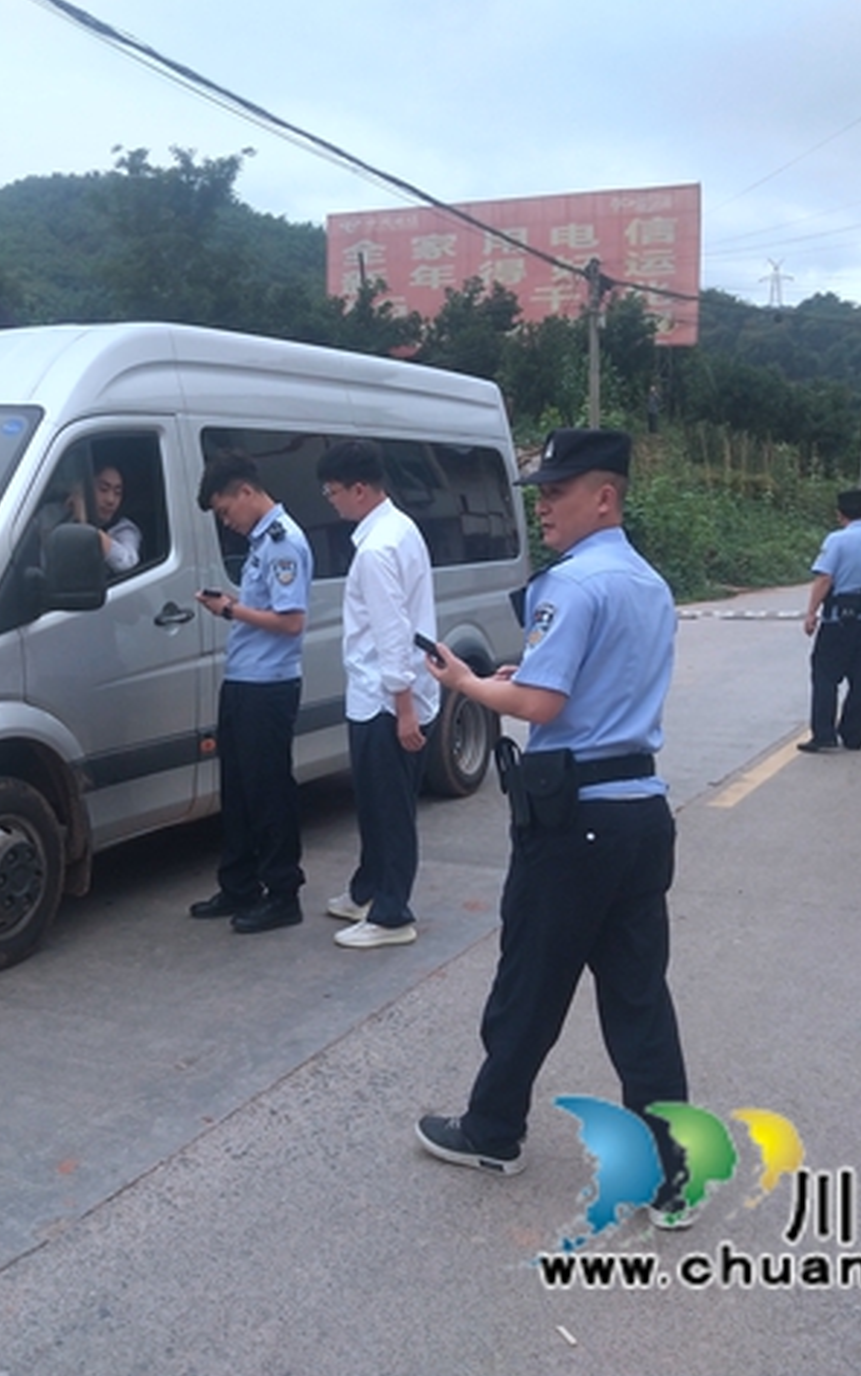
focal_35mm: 43
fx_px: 1613
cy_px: 684
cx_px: 256
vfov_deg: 46.2
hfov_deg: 29.6
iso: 60
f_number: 1.8
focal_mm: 3.95
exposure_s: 1/815
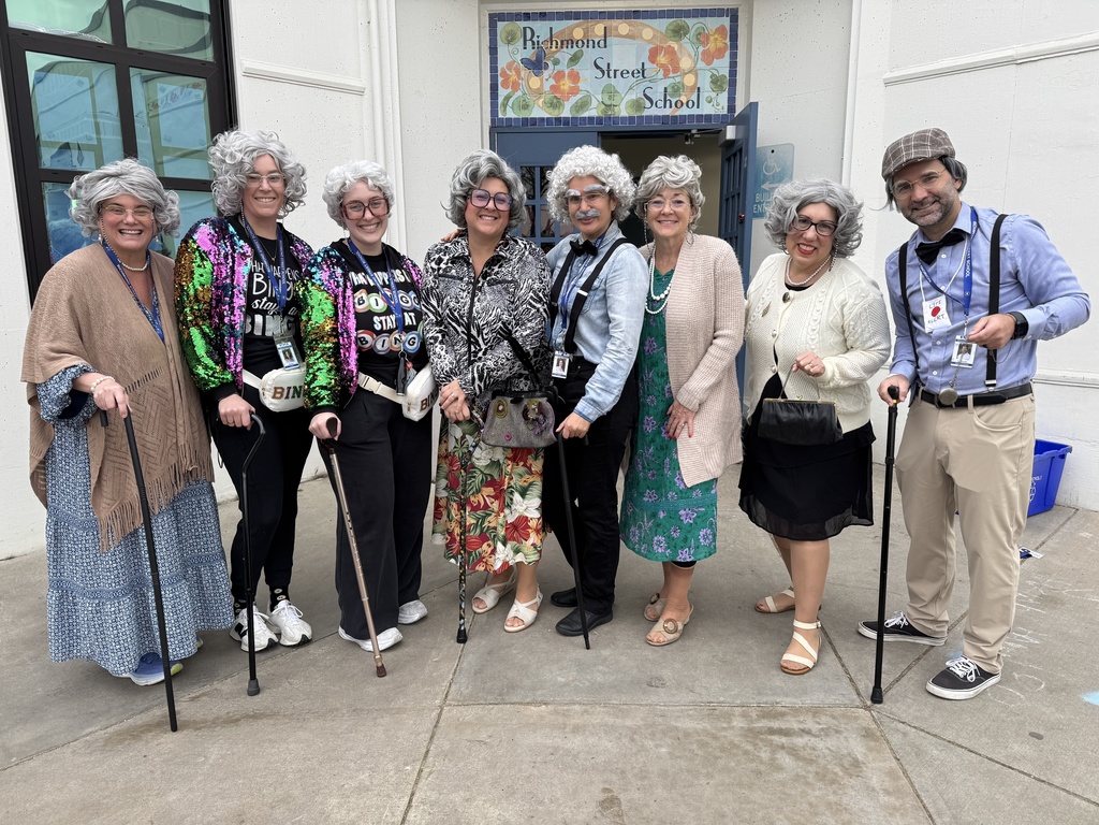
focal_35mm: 24
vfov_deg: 56.8
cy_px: 412
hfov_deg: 71.6
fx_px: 762
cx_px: 550
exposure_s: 1/283
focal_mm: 6.76
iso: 80
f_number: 1.78
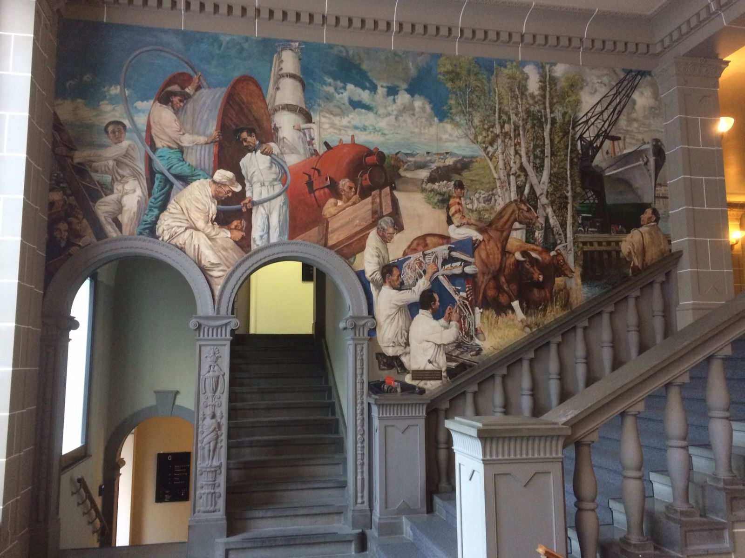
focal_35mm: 29
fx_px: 624
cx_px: 372
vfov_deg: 48.2
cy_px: 279
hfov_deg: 61.7
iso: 320
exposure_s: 1/33
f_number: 2.2
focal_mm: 4.15
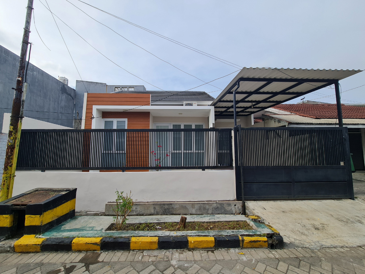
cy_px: 137
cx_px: 182
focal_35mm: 13
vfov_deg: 89.9
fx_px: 137
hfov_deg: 106.2
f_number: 2.2
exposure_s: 1/1250
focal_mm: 2.2
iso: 64
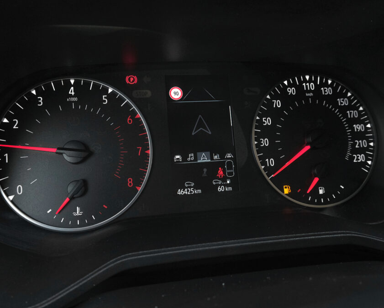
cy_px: 152
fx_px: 364
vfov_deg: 45.8
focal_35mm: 32
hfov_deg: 55.6
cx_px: 186
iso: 2000
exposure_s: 1/160
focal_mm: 18.6
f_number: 8
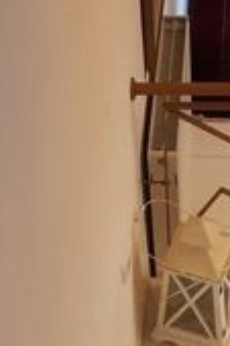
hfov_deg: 12.5
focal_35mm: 108
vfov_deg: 18.7
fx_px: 1037
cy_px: 305
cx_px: 233
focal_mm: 4.6
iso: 640
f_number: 2
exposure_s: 1/25
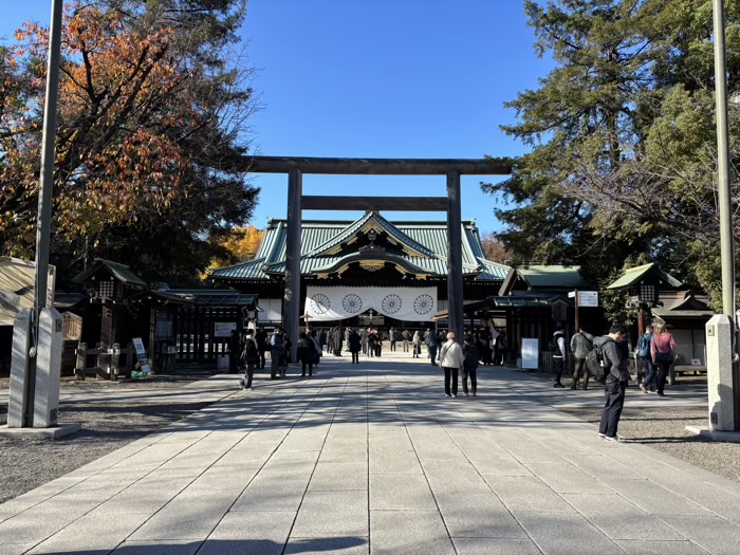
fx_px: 556
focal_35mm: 26
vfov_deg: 53.1
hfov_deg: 67.3
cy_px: 278
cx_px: 370
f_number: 1.6
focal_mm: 5.96
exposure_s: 1/1667
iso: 50
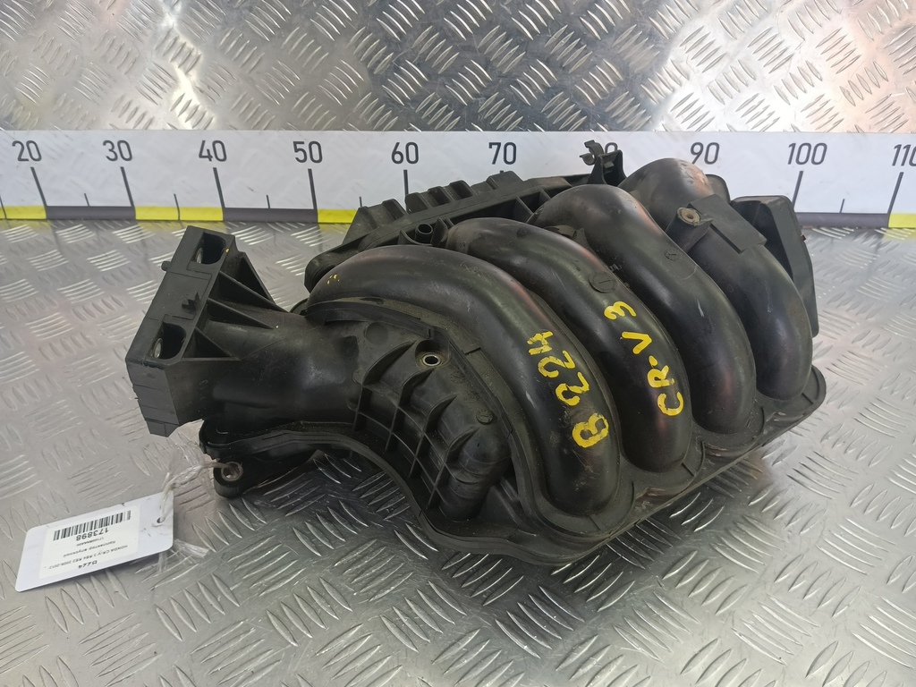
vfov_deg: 51.4
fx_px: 714
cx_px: 458
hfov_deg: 65.3
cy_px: 344
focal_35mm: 27
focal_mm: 4.11
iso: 115
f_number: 1.6
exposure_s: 1/50
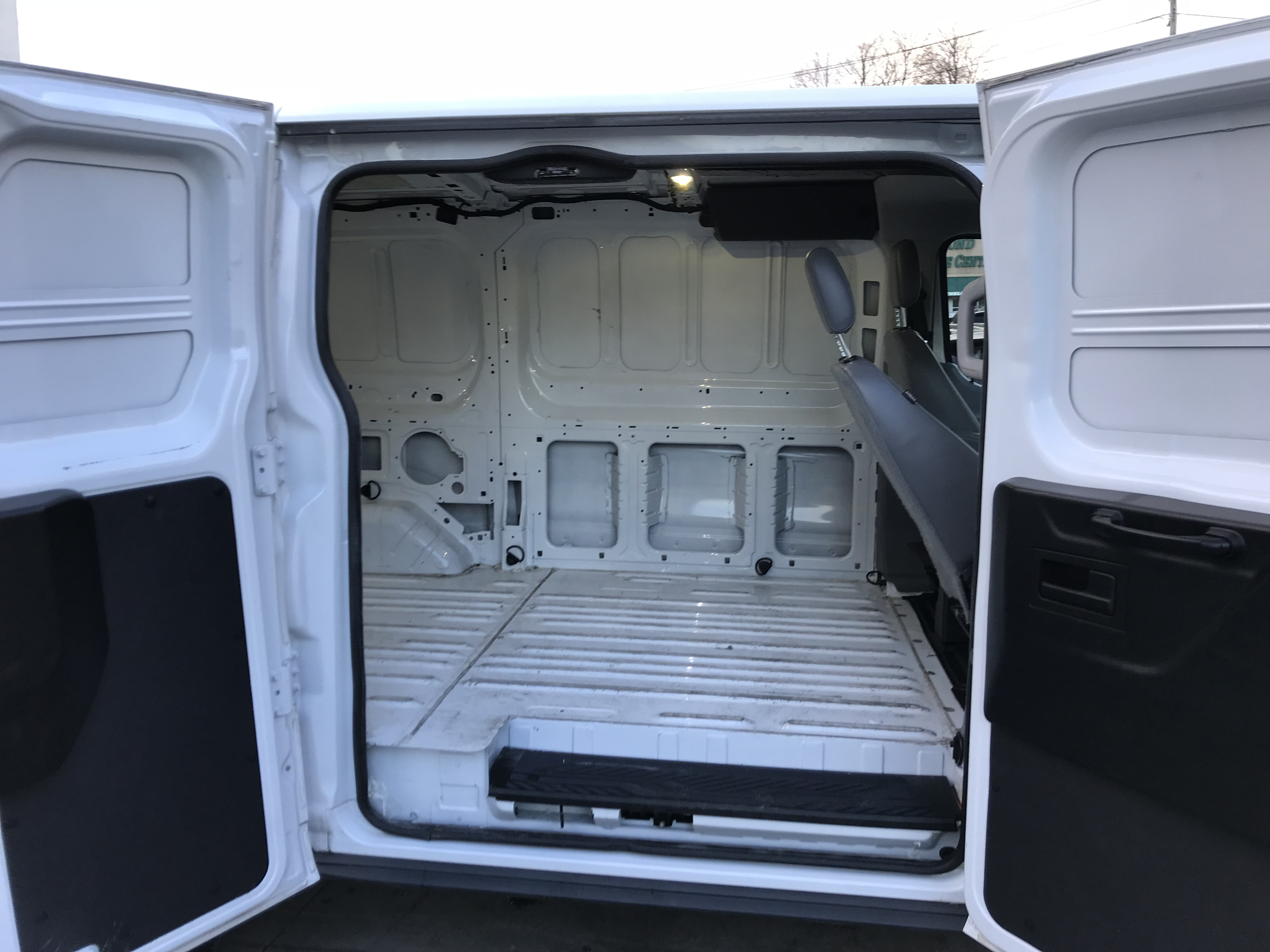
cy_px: 476
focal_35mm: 28
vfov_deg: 49.7
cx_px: 635
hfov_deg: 63.4
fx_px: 1027
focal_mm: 3.99
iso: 25
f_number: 1.8
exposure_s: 1/120
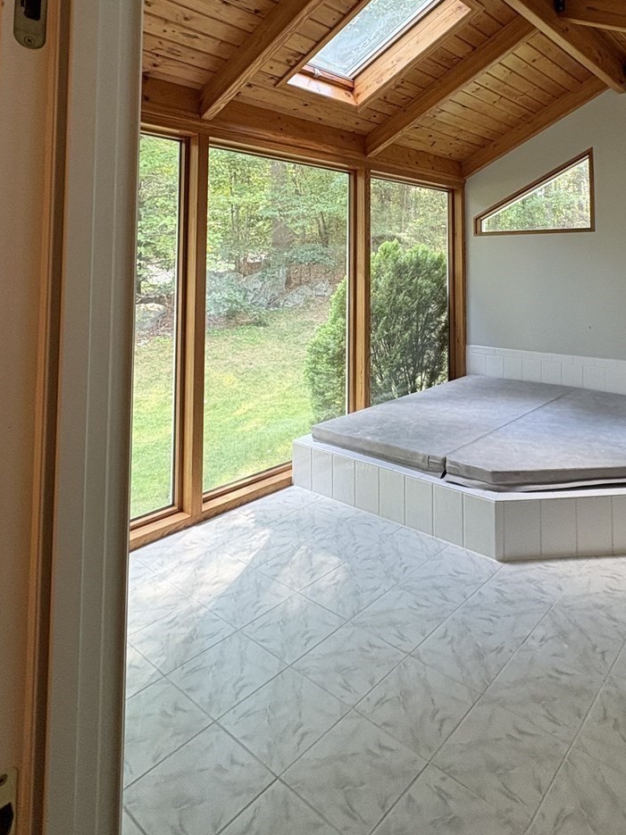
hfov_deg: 58.0
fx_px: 555
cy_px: 232
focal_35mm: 23
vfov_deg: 70.1
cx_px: 399
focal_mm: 2.22
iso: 250
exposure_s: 1/65
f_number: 2.2
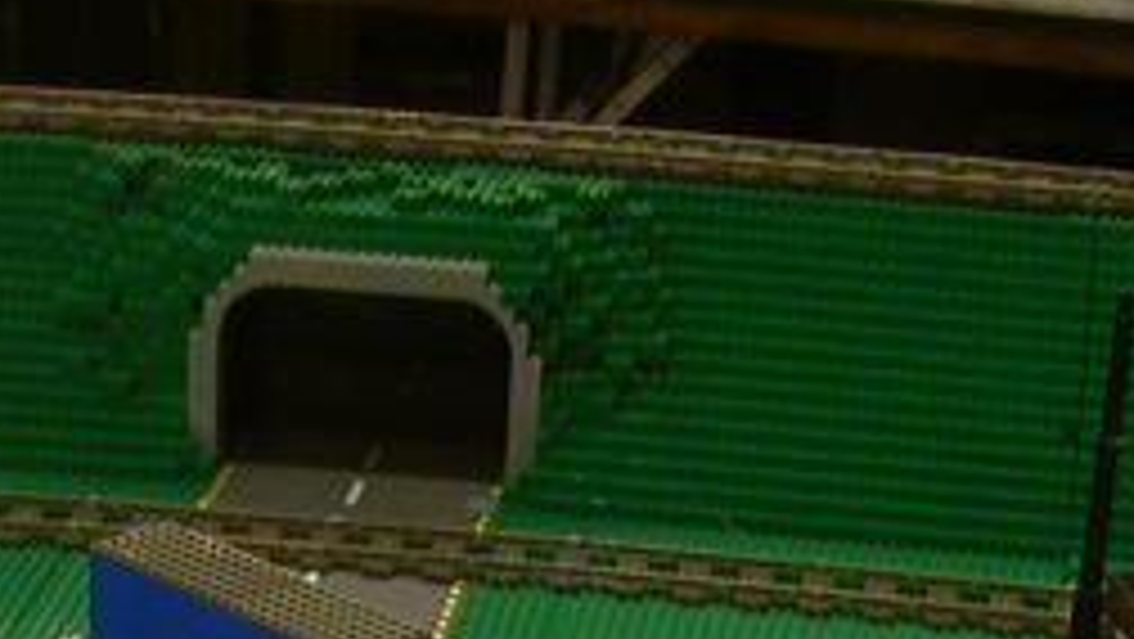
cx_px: 360
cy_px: 1134
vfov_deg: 9.1
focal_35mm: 128
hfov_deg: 16.7
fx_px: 3850
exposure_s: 1/20.9
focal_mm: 5.6
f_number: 2.7
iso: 100
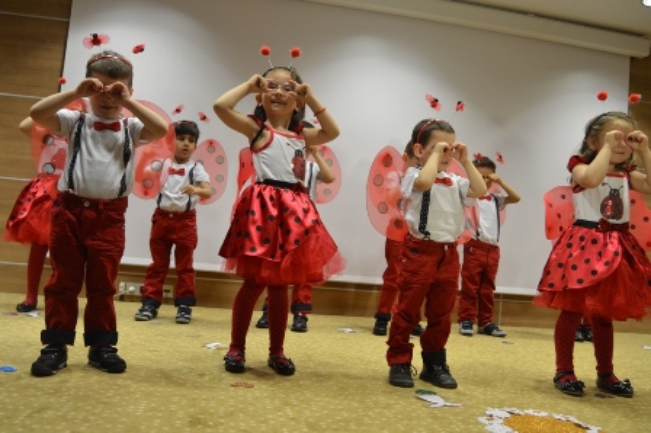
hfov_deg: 64.6
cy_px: 216
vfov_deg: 45.6
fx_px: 515
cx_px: 326
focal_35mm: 28
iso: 400
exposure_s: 1/40
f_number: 5
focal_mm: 19
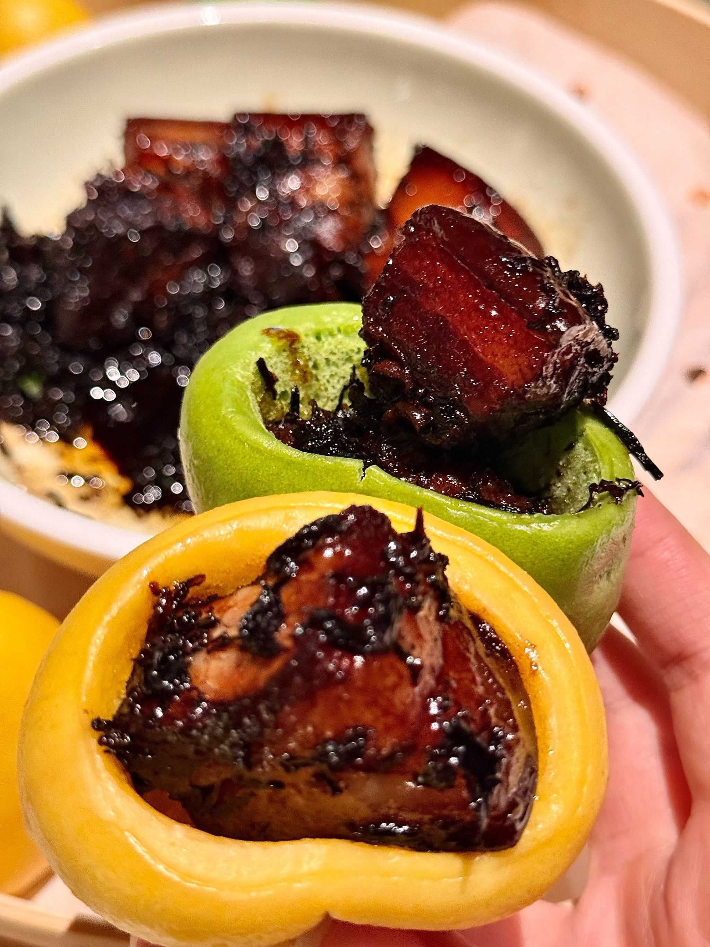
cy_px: 474
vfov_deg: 39.7
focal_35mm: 48
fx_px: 1312
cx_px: 355
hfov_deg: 30.3
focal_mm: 6.76
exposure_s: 1/33
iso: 320
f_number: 1.78
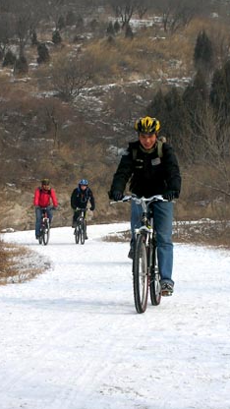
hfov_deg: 9.0
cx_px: 128
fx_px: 1464
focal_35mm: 135
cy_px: 203
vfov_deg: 15.9
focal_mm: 14.3
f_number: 7.4
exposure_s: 1/133
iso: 50
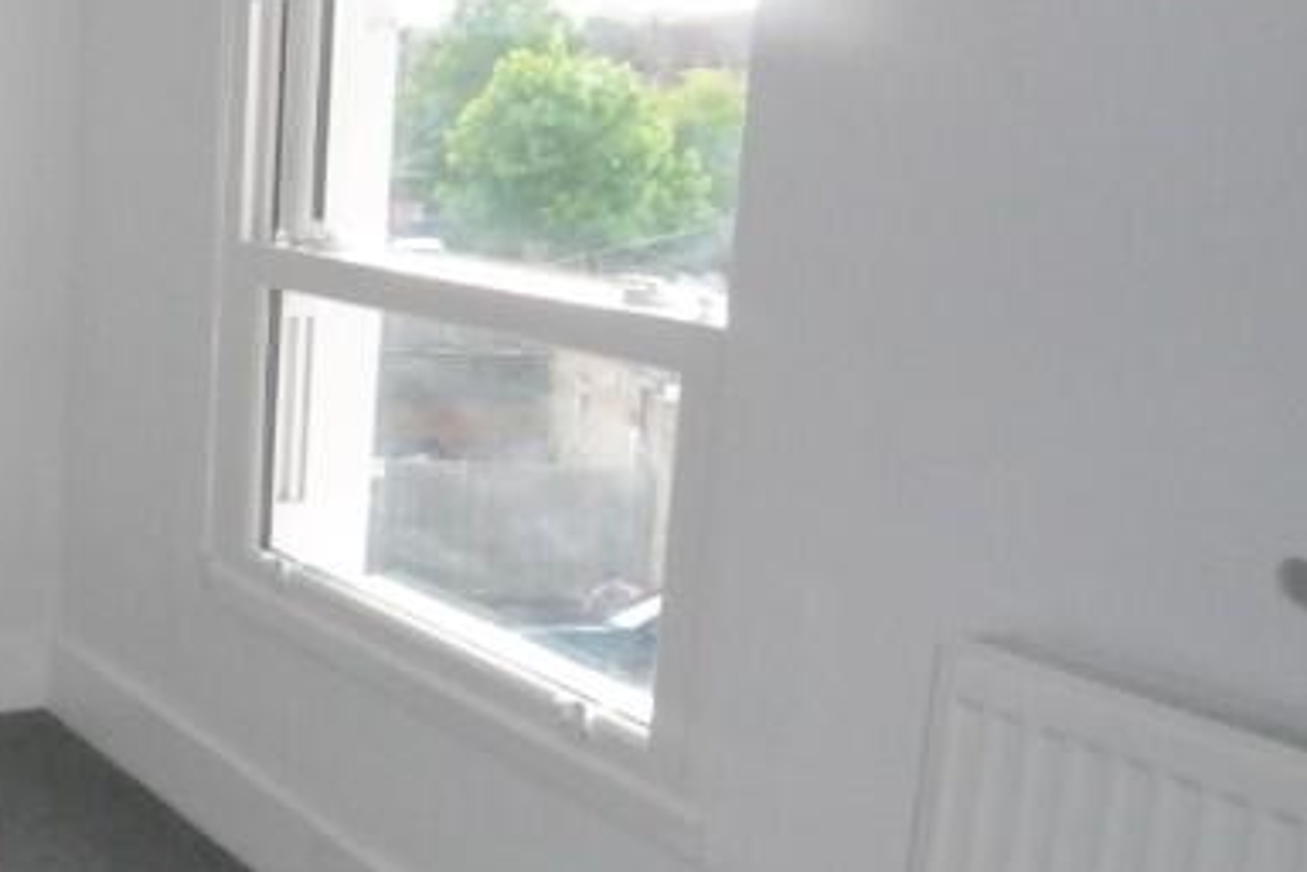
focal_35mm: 48
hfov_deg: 31.0
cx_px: -432
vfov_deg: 28.1
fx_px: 1743
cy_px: 417
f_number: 14
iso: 3200
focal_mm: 12
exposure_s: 1/30
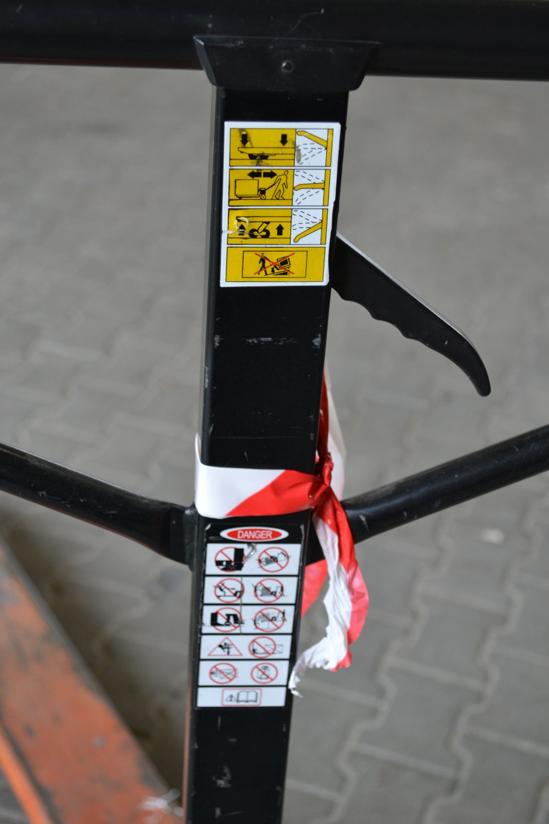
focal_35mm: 57
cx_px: 274
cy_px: 412
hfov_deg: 23.8
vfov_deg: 35.1
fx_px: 1303
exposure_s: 1/25
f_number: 5
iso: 400
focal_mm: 38
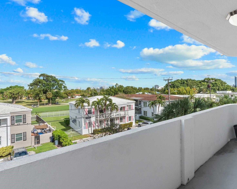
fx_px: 147
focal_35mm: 21
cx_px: 147
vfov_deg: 65.5
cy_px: 91
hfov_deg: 76.4
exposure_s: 1/4000
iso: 500
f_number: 11
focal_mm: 16
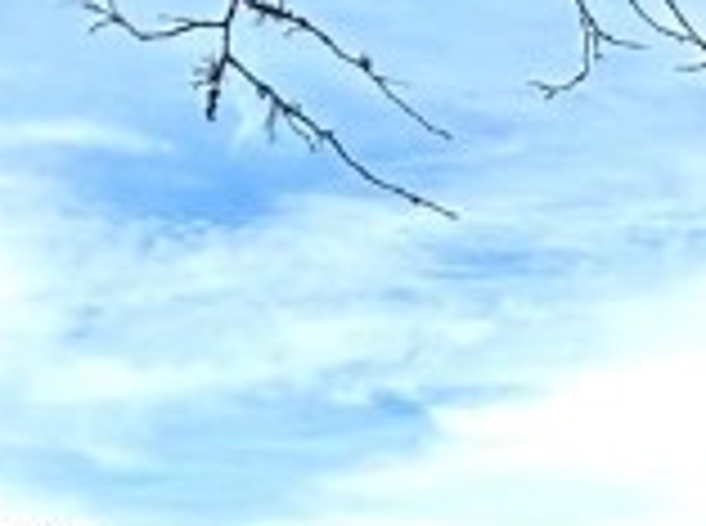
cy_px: 1164
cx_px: 940
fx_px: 3195
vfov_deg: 8.7
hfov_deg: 12.2
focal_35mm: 157
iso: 80
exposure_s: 1/3861
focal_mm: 6.86
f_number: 1.78
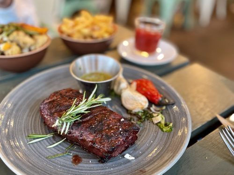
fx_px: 176
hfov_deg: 67.3
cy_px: 88
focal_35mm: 26
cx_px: 117
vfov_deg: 53.1
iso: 400
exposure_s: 1/33
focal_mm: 4.2
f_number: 1.6
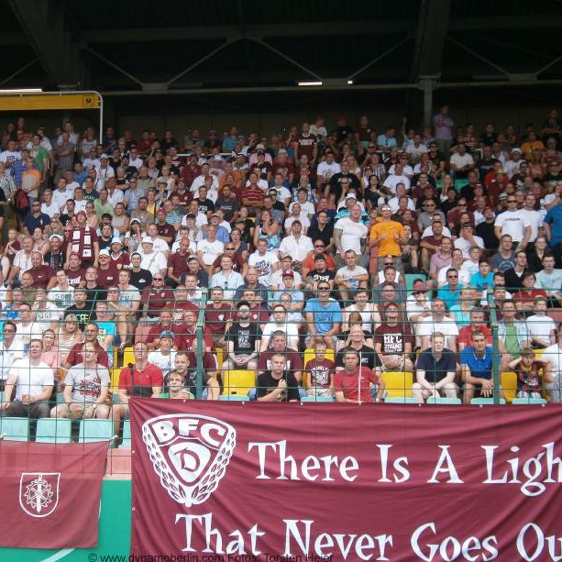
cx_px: 188
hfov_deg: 28.0
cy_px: 273
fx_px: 1120
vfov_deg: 28.2
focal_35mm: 61
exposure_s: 1/125
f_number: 3.4
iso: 80
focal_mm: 8.3
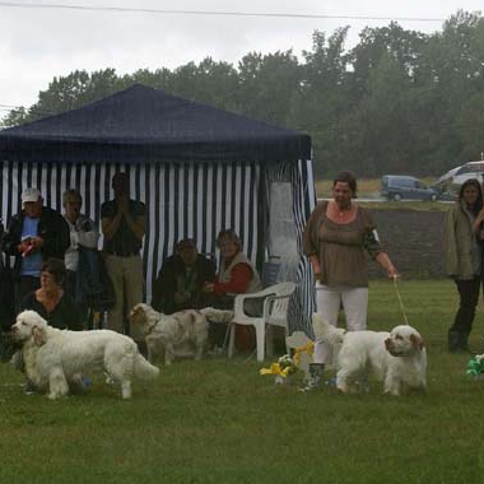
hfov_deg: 14.4
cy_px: 306
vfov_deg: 14.4
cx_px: 124
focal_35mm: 121
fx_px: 1912
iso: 100
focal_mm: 45
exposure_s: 1/125
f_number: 8
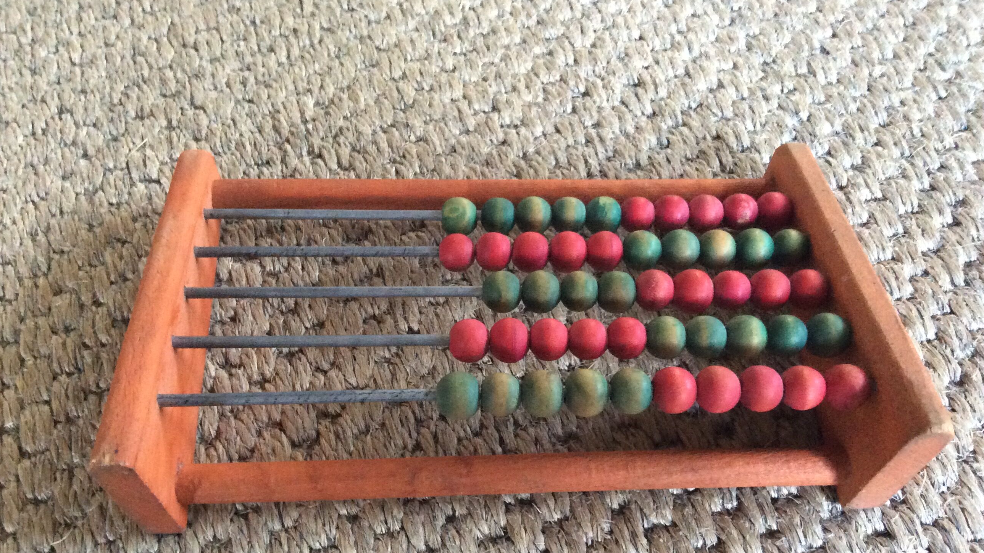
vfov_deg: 33.6
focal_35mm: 35
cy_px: 337
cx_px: 491
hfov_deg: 56.6
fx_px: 913
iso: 400
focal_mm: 3.3
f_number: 2.4
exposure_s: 1/17
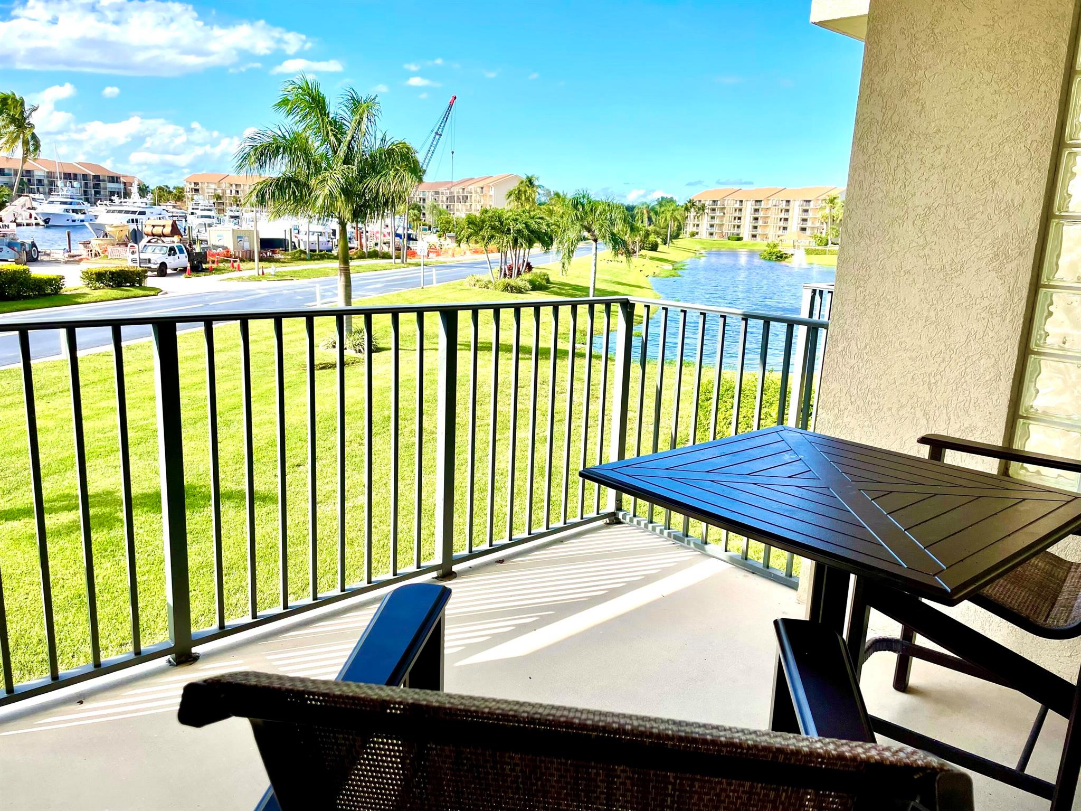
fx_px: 812
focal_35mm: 26
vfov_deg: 53.1
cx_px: 540
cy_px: 406
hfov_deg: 67.3
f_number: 1.6
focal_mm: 4.2
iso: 32
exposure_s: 1/2353
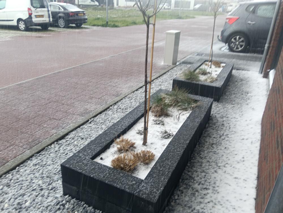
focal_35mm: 27
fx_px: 221
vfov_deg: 51.5
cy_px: 106
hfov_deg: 65.2
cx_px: 142
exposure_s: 1/50
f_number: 16
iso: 80
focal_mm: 3.98
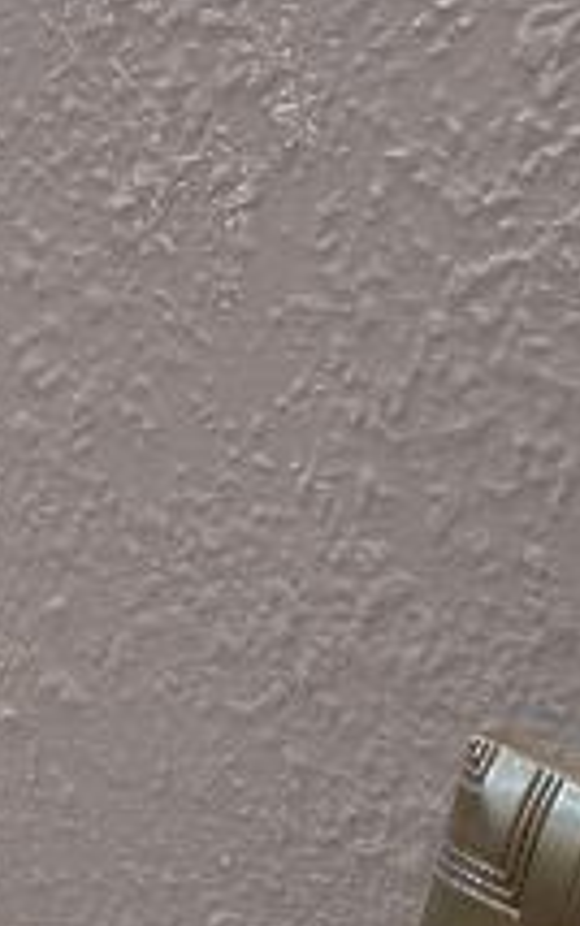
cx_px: -1078
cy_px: -45
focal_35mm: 178
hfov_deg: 6.8
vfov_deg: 11.6
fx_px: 4496
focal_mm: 6.76
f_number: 1.78
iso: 125
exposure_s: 1/60
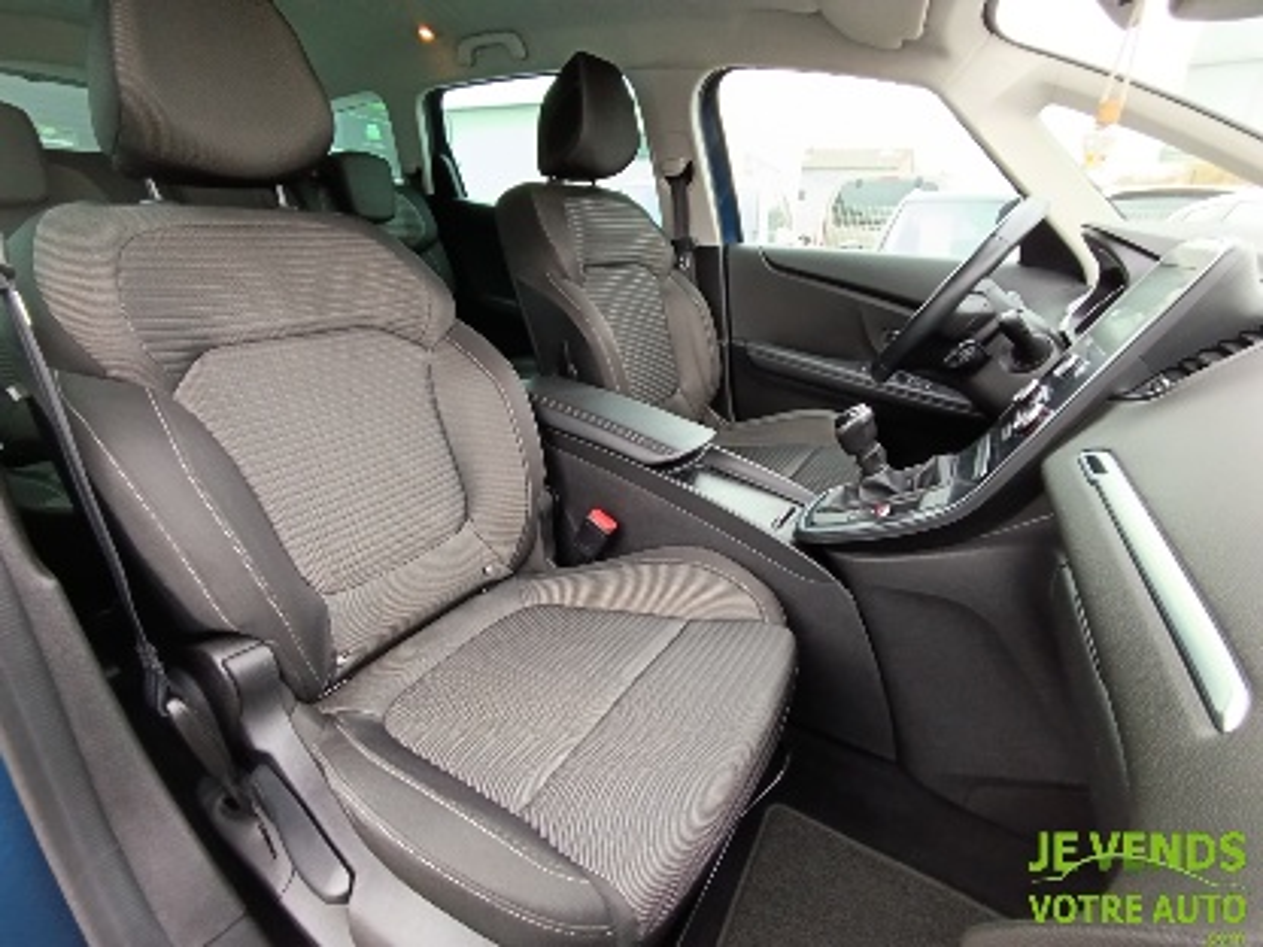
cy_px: 474
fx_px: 584
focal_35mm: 16
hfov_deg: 94.5
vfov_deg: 78.1
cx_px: 632
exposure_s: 1/50
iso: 250
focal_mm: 1.65
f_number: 2.2
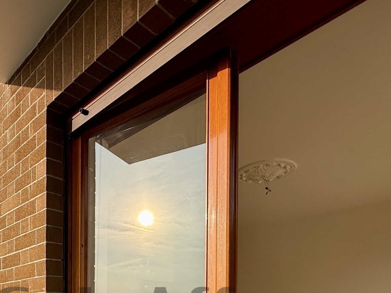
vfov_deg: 38.4
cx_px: 106
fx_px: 350
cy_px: 316
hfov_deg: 56.0
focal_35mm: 31
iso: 50
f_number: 2.2
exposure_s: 1/809
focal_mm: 2.22
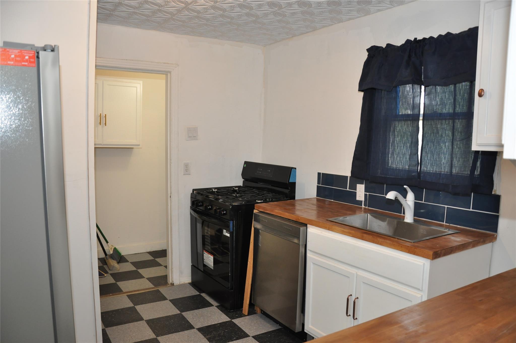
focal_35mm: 27
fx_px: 387
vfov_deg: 47.8
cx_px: 258
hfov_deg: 67.4
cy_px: 172
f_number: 4
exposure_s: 1/60
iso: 800
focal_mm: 18
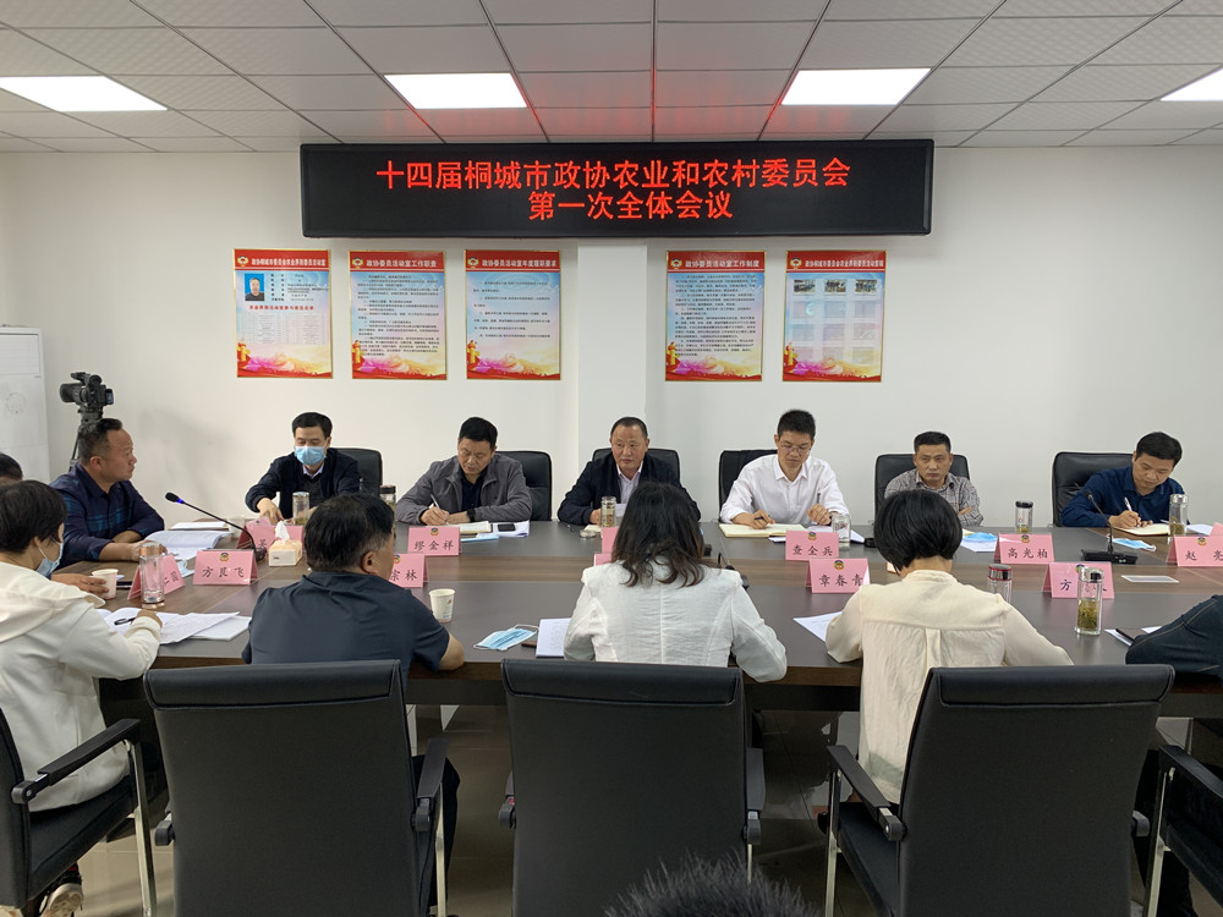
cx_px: 612
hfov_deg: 67.3
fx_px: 919
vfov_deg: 53.1
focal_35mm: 26
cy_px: 458
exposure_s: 1/61
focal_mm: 4.25
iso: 50
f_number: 1.8
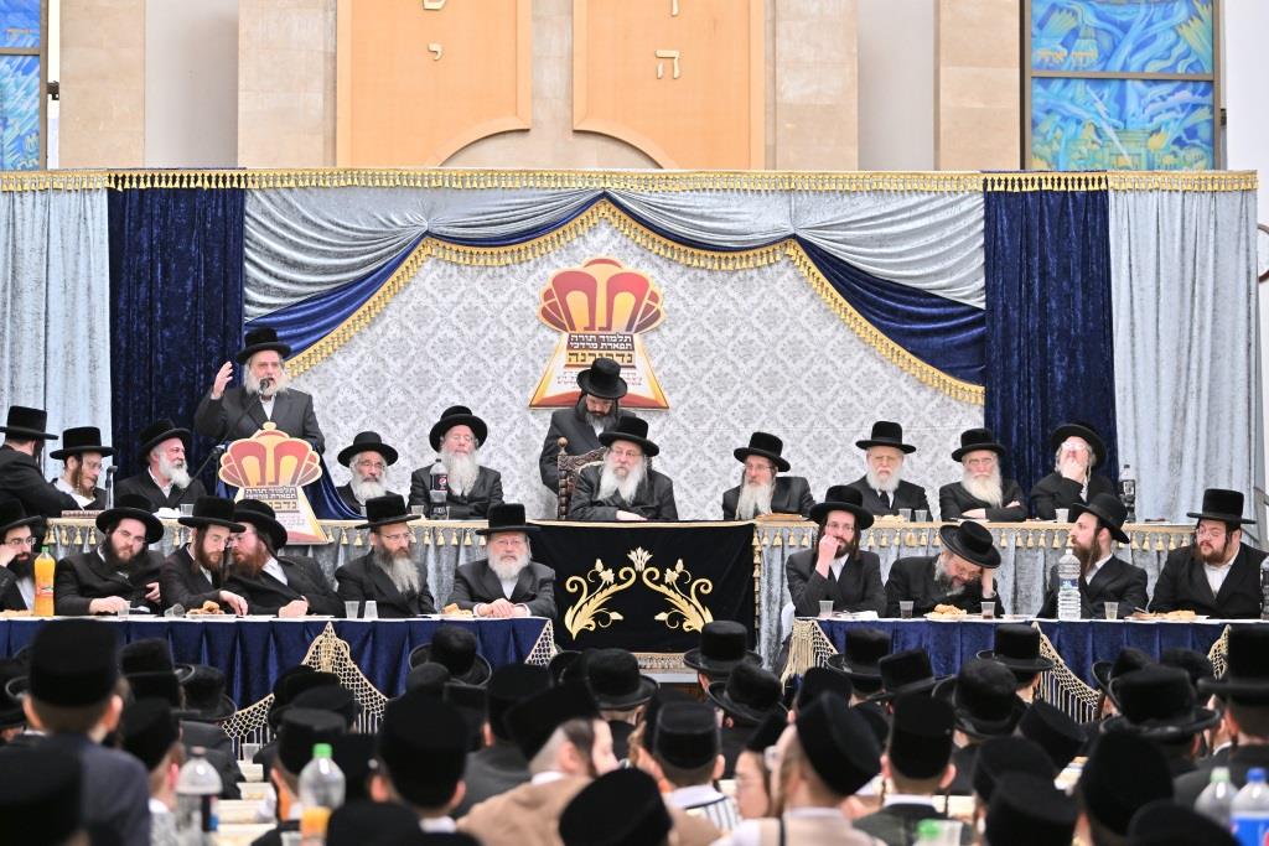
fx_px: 2996
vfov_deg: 16.1
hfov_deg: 23.9
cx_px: 634
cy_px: 423
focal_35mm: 85
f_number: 2.8
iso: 640
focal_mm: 85
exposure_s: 1/400
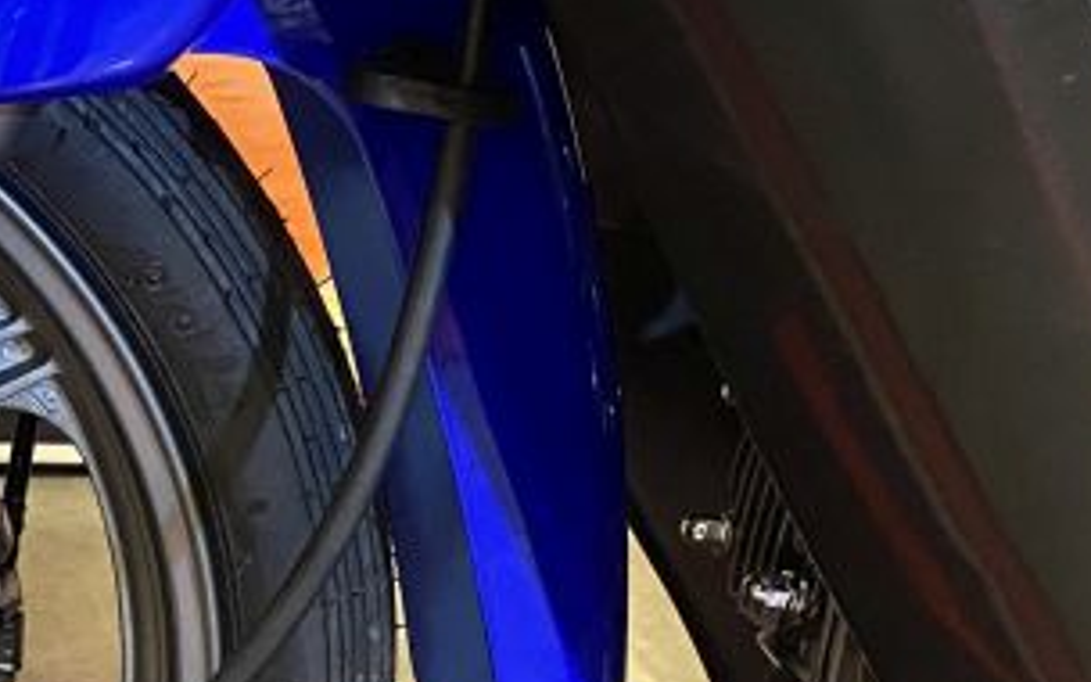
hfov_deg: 19.6
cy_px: 440
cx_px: -406
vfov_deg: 13.6
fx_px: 2854
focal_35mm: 96
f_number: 1.8
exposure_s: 1/50
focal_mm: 4.25
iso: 500
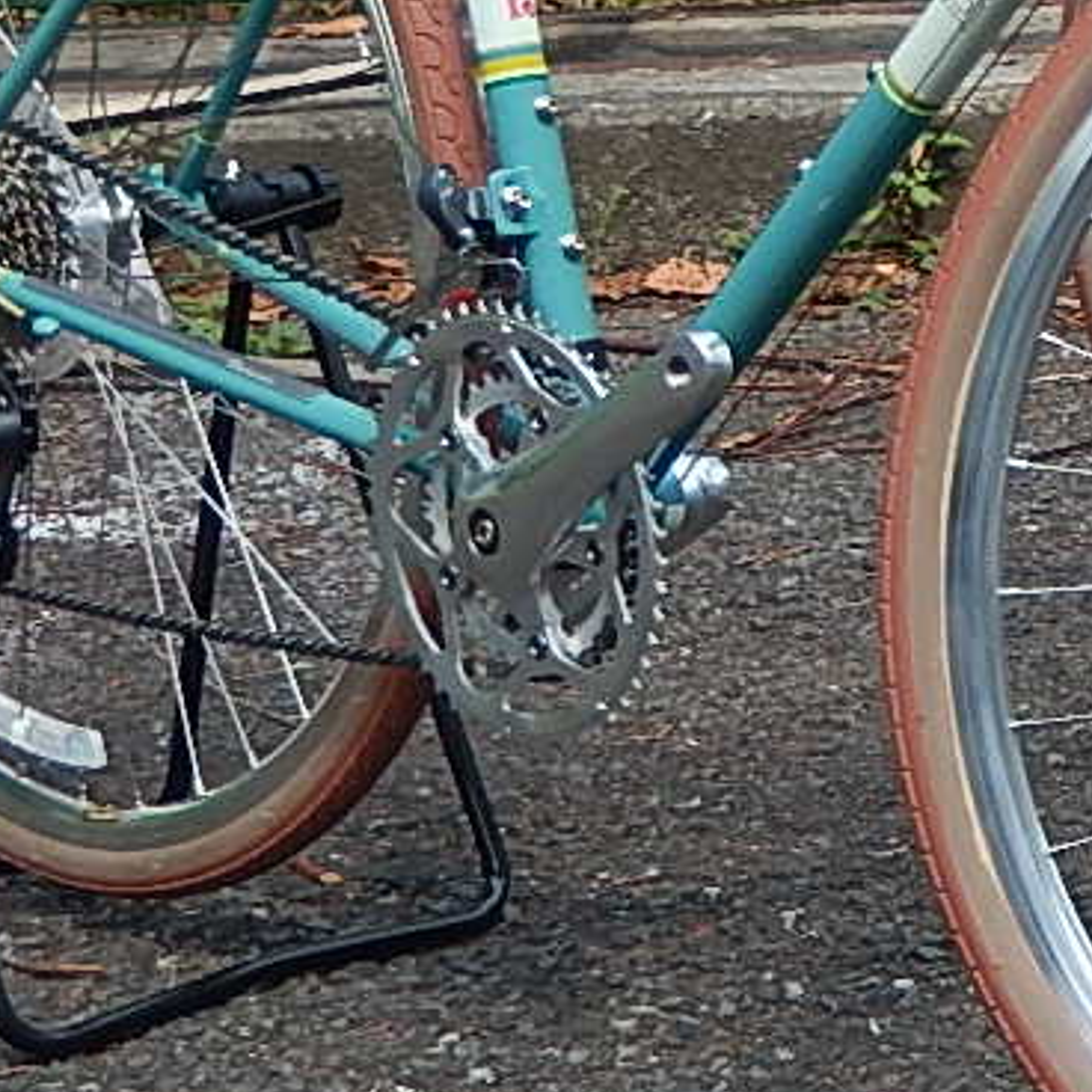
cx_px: 1958
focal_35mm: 123
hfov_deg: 12.9
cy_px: 353
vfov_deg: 14.2
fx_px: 4390
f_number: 3.8
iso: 125
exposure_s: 1/250
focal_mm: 5.7
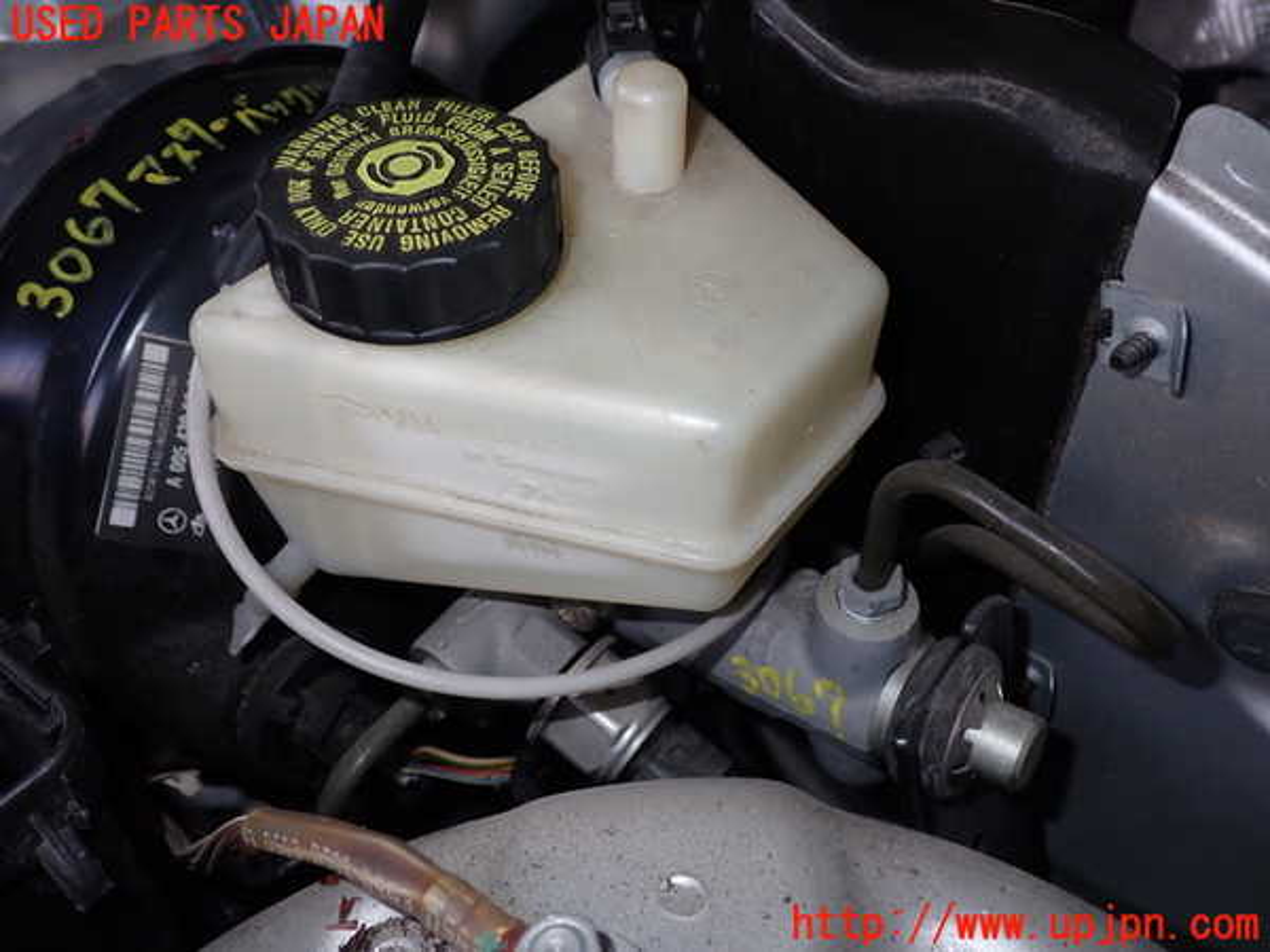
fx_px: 1101
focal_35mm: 30
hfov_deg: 60.0
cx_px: 635
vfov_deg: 46.8
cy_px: 476
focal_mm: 5.4
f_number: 6.3
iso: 200
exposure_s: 1/30
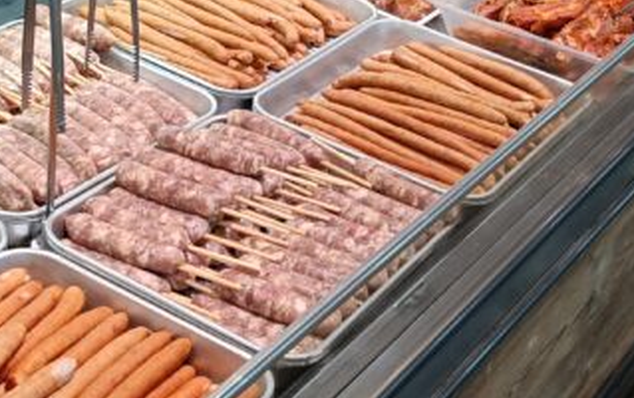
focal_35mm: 85
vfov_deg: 15.4
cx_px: 240
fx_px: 1470
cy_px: 115
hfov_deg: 24.3
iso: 125
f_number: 1.7
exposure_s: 1/60
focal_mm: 4.7
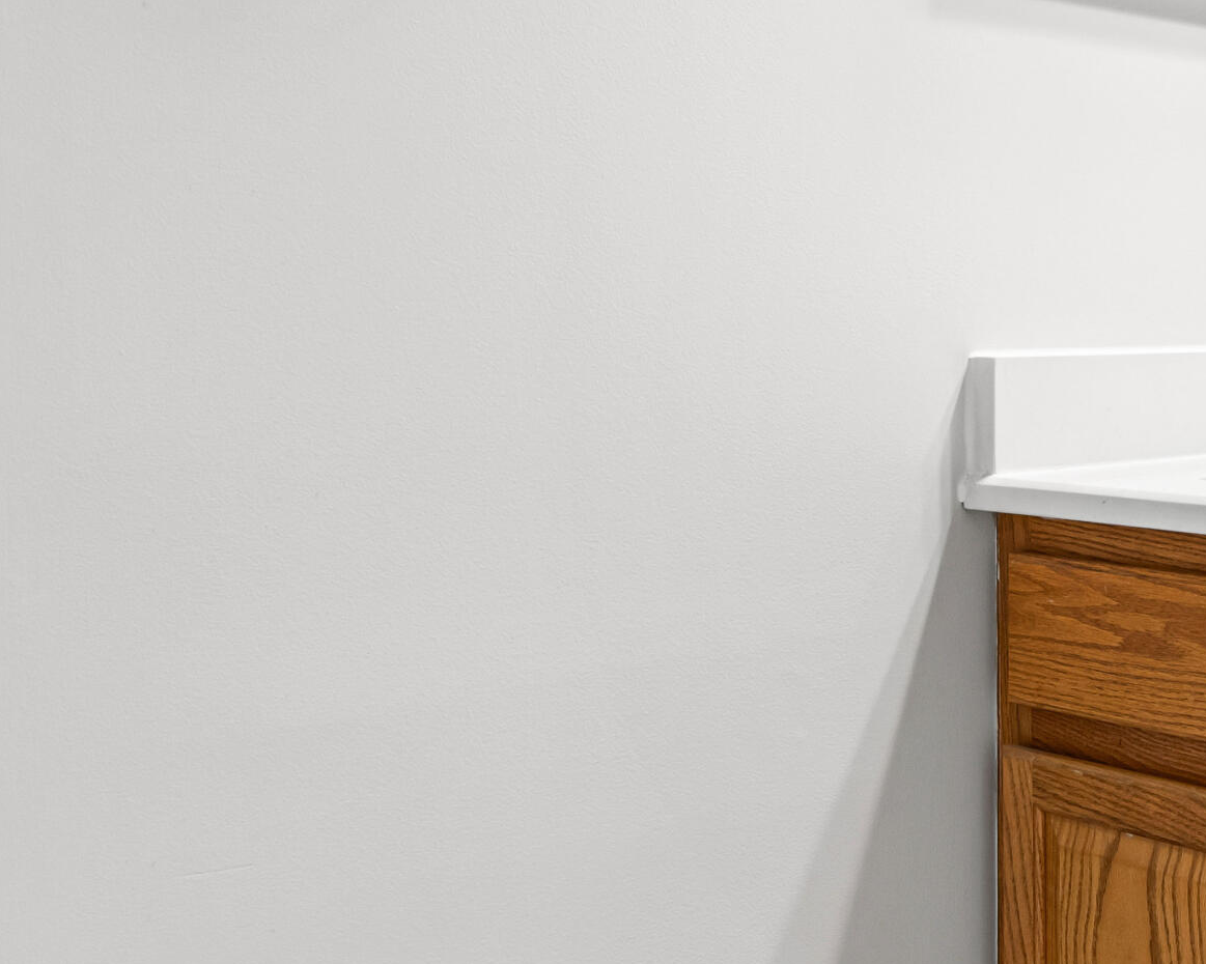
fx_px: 1685
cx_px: 1100
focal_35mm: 47
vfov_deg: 31.6
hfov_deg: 36.7
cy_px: 305
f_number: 8
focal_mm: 13
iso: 100
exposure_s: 1/2.5
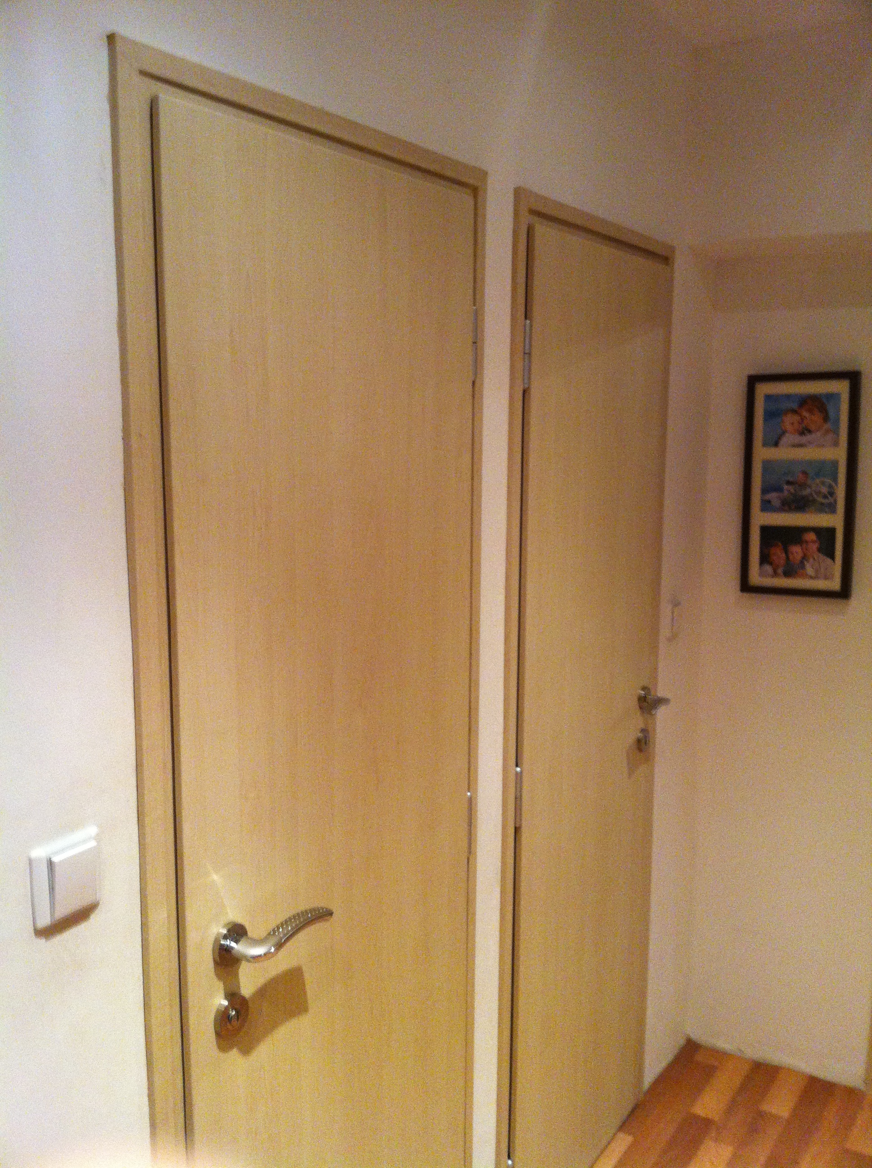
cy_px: 584
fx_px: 1179
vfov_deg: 52.7
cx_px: 436
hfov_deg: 40.6
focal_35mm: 35
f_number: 2.8
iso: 200
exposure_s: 1/15
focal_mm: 3.85
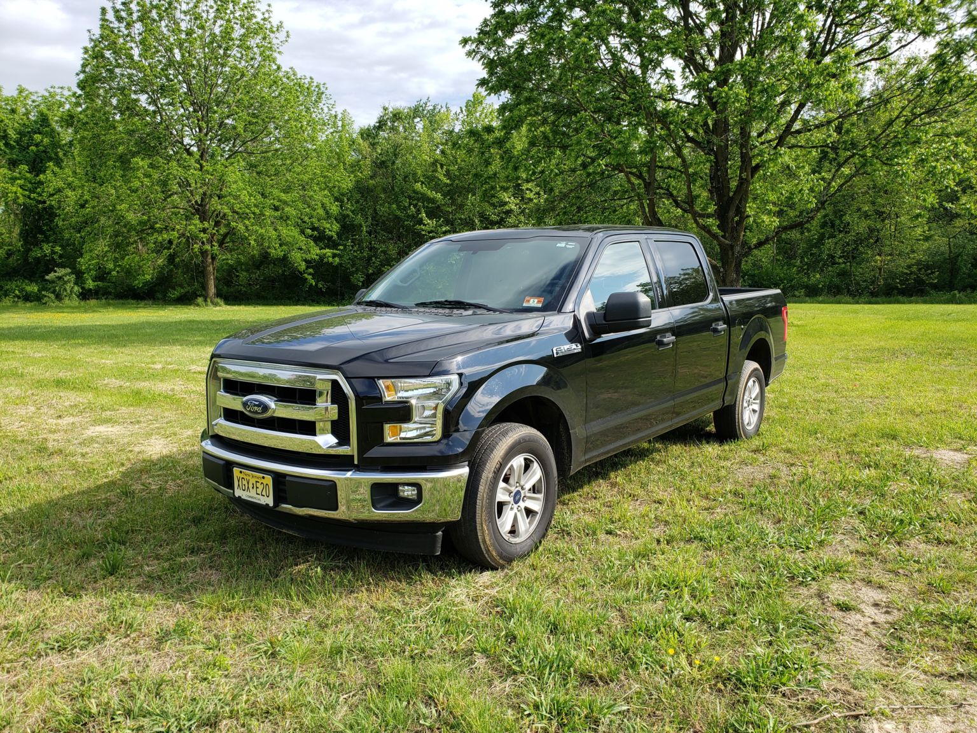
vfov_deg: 53.1
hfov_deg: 67.3
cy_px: 366
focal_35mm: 26
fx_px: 734
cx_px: 488
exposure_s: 1/762
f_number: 2.4
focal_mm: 4.3
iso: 50
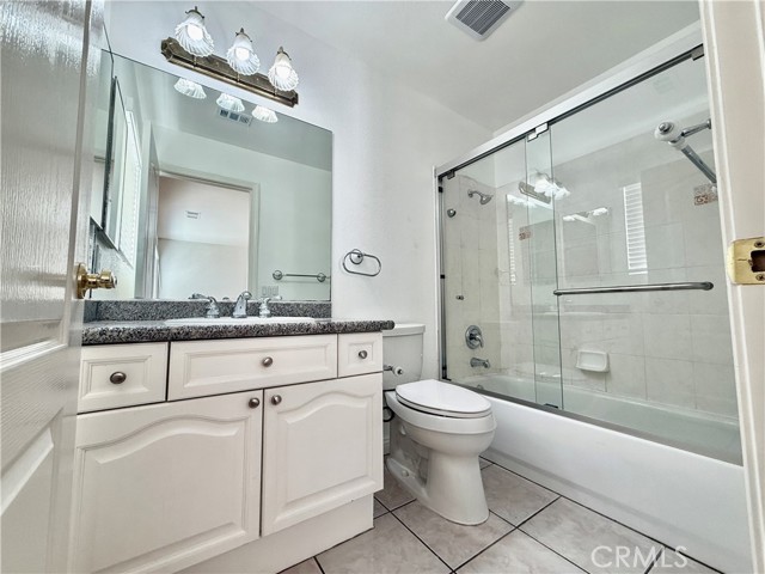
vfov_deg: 85.7
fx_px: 309
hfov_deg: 102.1
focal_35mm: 14
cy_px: 287
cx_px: 382
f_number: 2.2
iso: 125
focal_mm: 2.22
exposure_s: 1/120
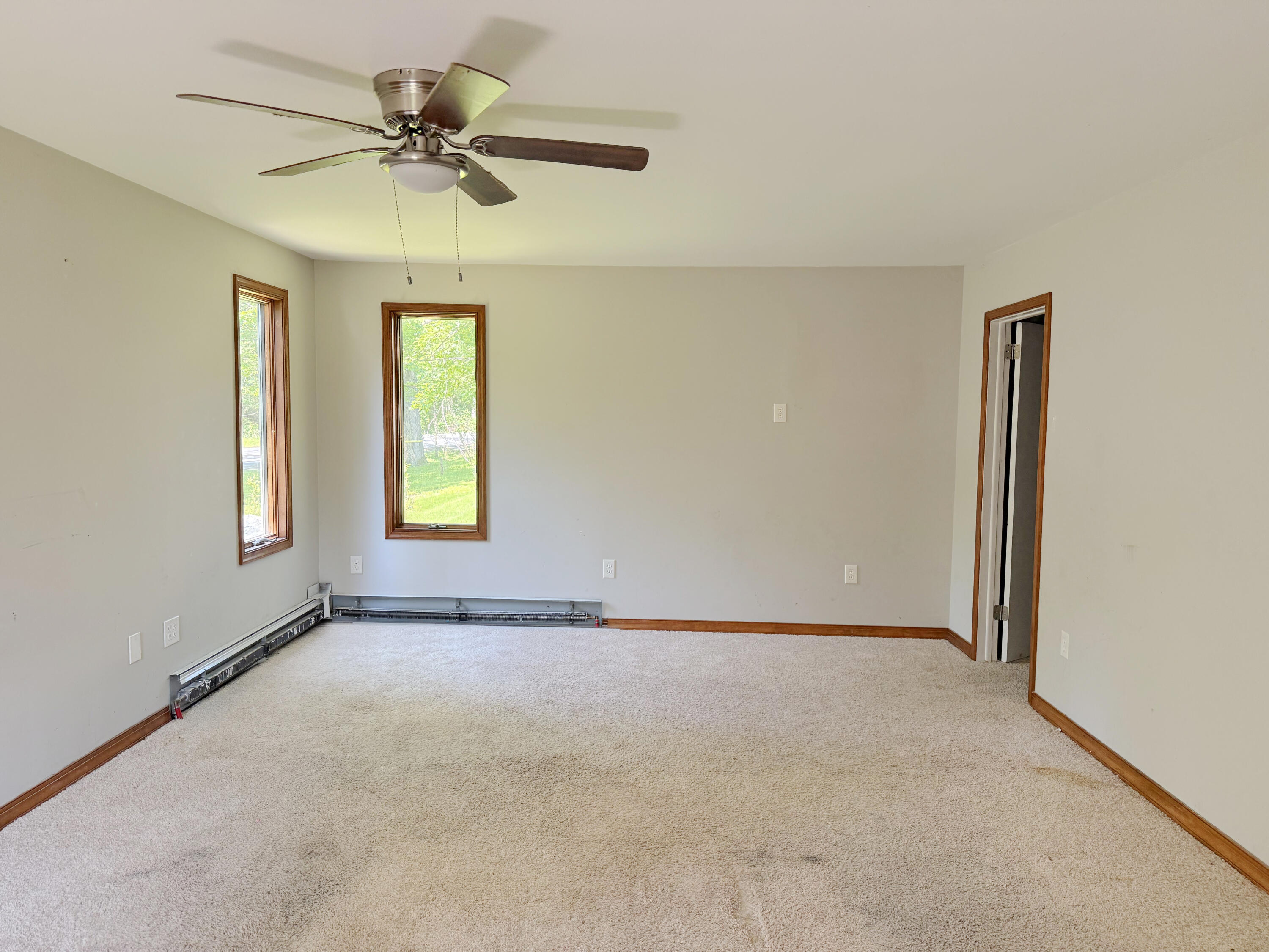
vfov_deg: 56.8
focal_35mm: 24
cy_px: 476
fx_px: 880
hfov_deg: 71.6
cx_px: 634
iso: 200
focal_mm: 6.76
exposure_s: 1/163
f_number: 1.78
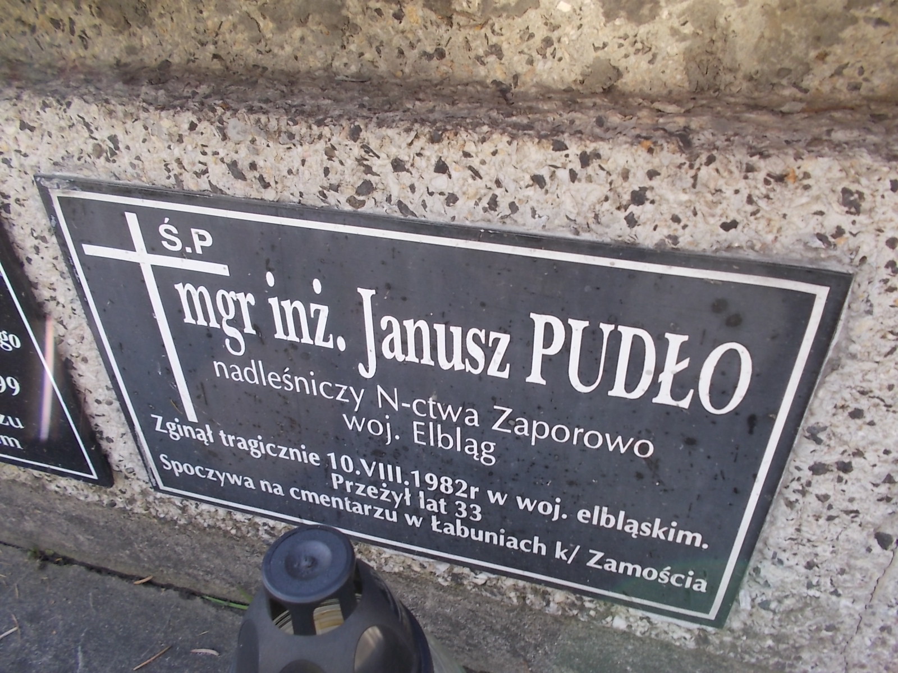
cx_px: 449
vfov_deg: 53.1
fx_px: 674
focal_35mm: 26
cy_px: 336
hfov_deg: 67.3
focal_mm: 4.6
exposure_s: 1/80
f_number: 3.2
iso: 80
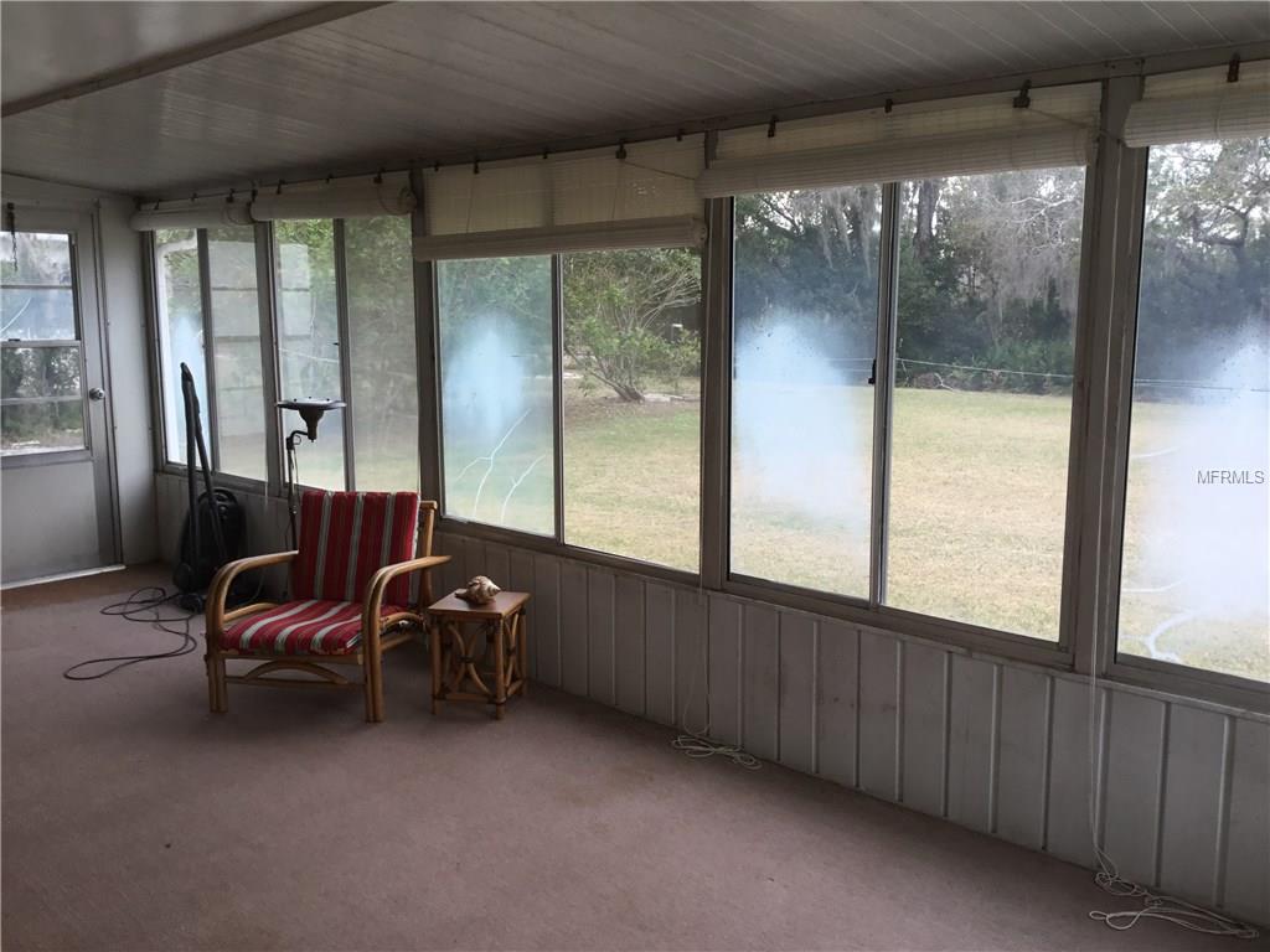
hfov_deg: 58.4
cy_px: 476
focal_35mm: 31
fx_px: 1137
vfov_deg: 45.4
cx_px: 635
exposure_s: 1/150
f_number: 2.4
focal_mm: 3.3
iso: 25
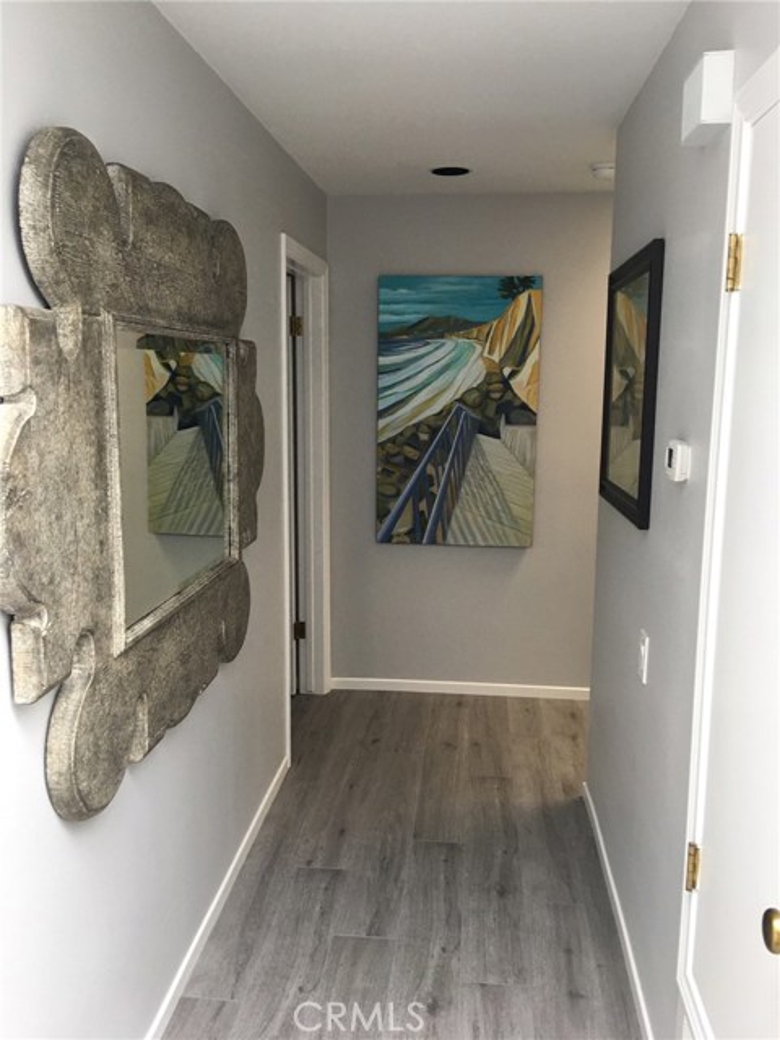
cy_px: 520
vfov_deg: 61.7
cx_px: 390
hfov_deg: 48.2
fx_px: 871
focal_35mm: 29
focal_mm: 4.15
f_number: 2.2
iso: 40
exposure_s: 1/15
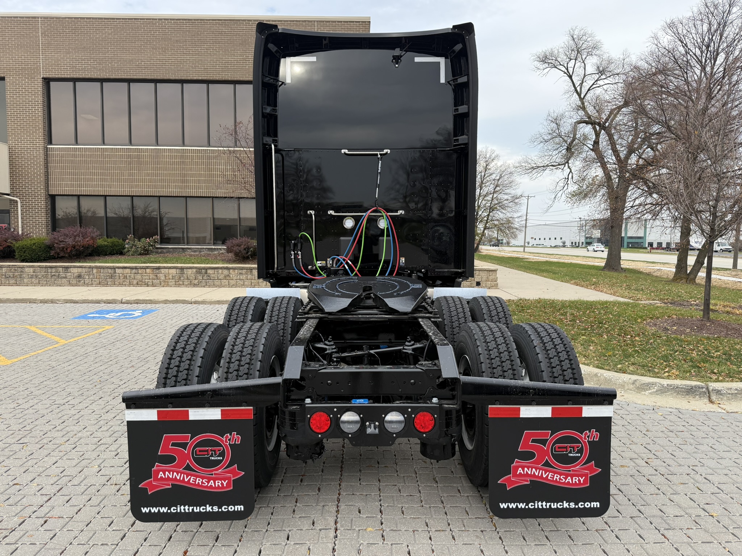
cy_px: 278
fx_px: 514
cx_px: 371
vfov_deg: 56.8
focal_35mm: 24
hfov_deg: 71.6
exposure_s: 1/1464
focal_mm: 6.76
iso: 100
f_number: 1.78
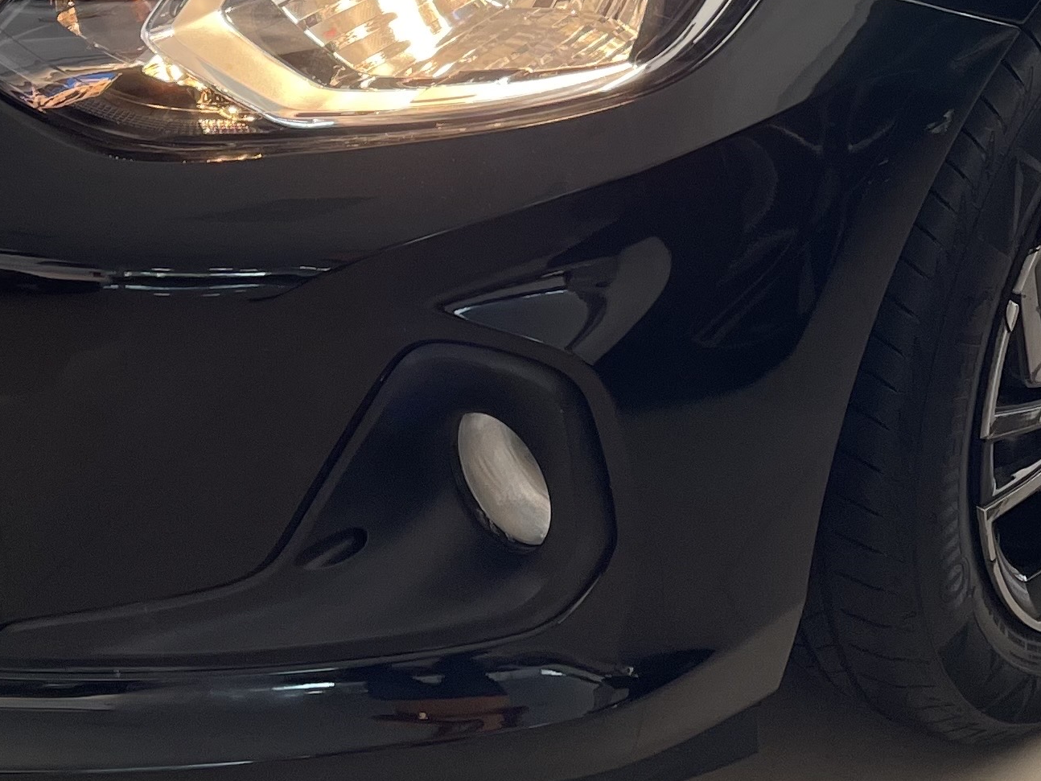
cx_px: 677
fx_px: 2436
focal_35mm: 81
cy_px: -284
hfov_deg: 24.0
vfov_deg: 17.0
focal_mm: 4.2
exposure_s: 1/121
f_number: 1.6
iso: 50
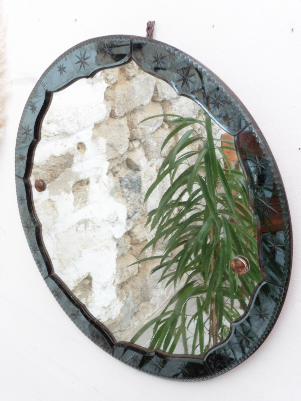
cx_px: 150
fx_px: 452
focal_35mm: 39
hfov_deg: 36.8
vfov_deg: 47.9
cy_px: 200
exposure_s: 1/10
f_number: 6.3
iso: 160
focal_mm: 6.9
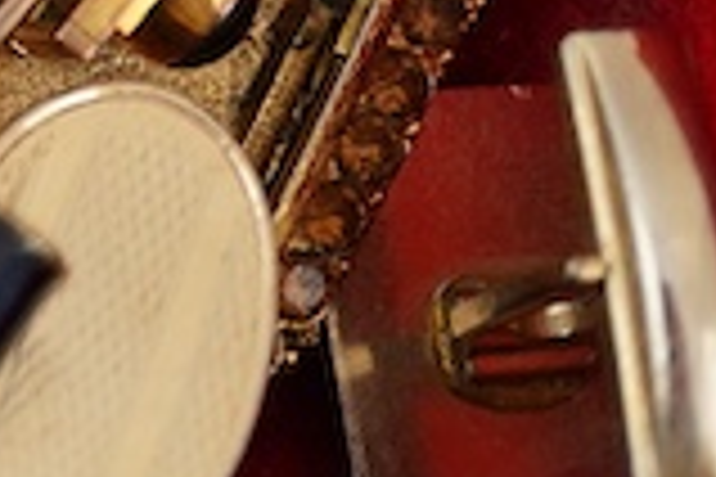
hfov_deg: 7.4
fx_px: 5071
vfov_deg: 5.2
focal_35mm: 255
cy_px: -824
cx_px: -1144
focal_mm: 30
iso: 800
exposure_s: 1/160
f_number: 3.5
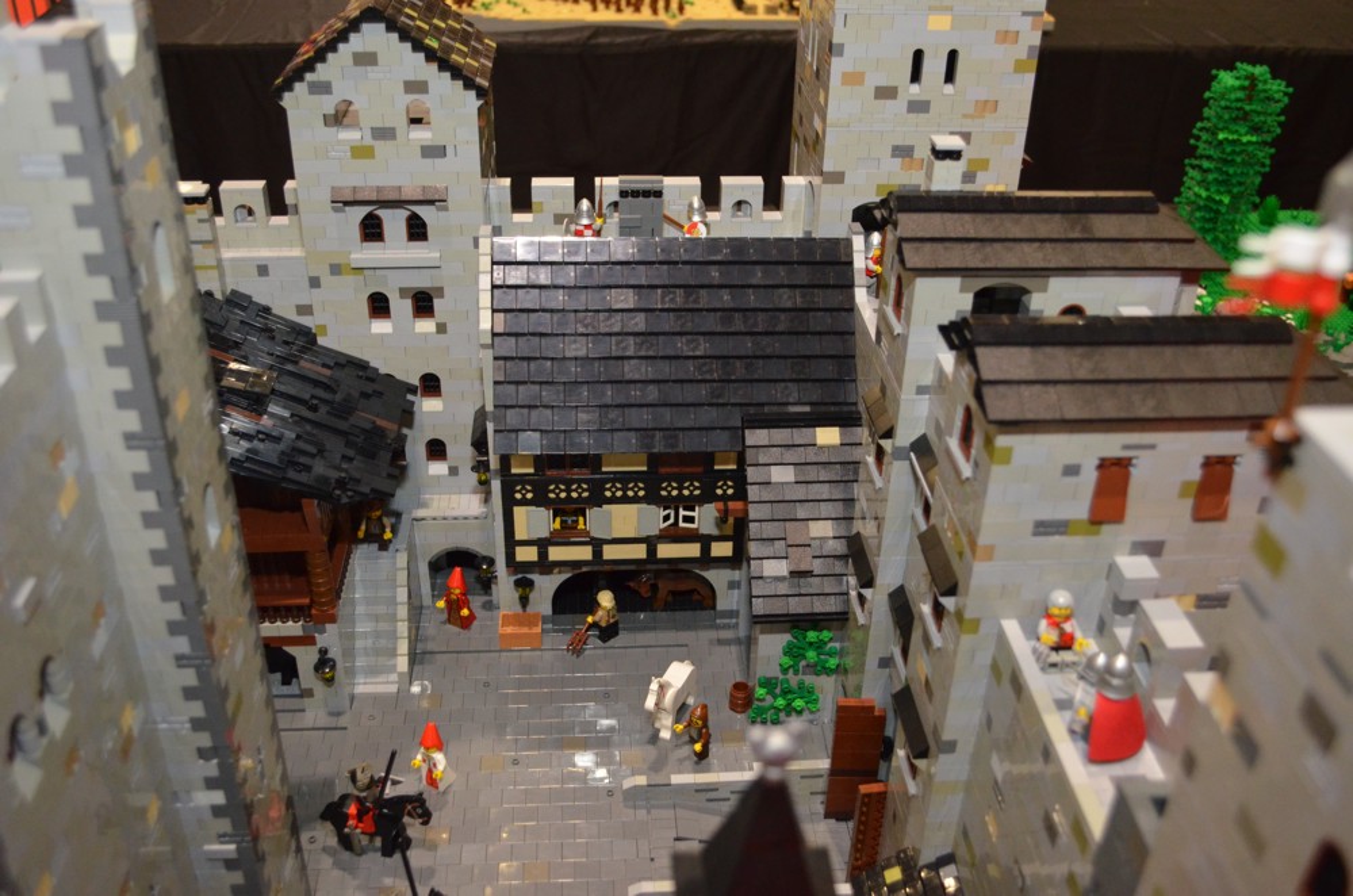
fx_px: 1237
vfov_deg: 39.8
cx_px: 676
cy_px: 448
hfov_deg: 57.3
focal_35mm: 33
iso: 2200
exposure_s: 1/60
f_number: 4
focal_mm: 22
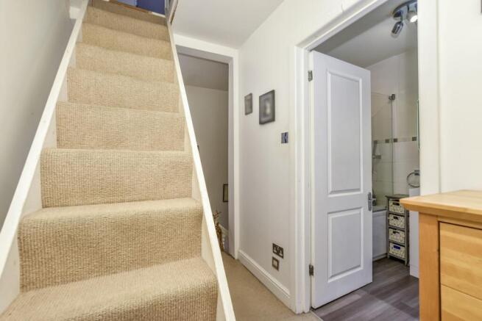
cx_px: 241
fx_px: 201
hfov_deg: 100.4
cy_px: 160
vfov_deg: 77.4
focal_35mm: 15
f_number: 8
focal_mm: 10
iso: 640
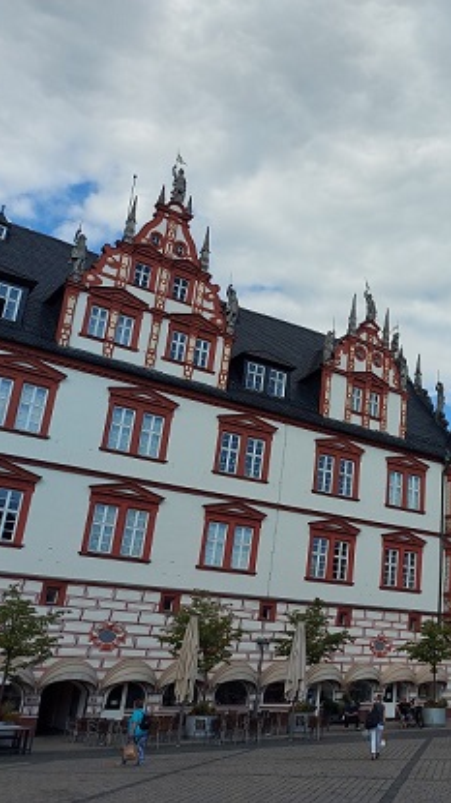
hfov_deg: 30.6
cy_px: 402
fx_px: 745
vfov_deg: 56.6
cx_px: 479
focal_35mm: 35
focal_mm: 5.23
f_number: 1.8
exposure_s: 1/1013
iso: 32
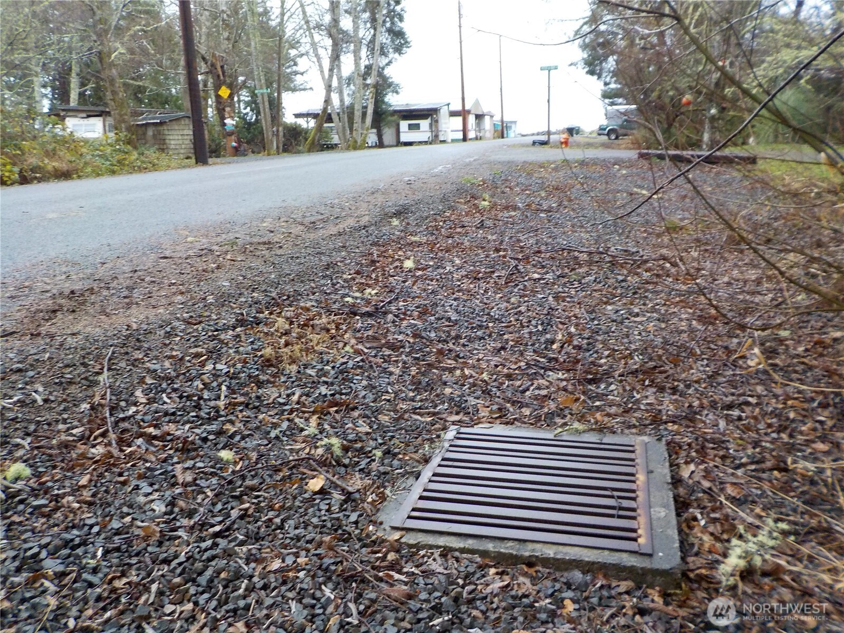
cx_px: 422
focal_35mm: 30
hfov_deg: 60.0
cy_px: 316
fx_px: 731
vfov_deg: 46.8
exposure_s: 1/30
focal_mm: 4.1
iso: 280
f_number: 3.3
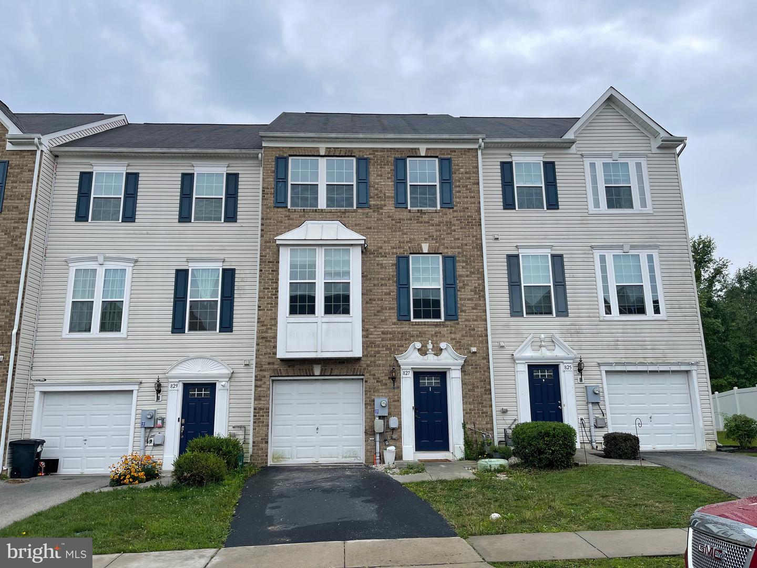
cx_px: 378
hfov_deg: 67.3
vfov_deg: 53.1
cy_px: 284
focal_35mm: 26
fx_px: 569
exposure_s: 1/887
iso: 32
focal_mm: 5.1
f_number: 1.6
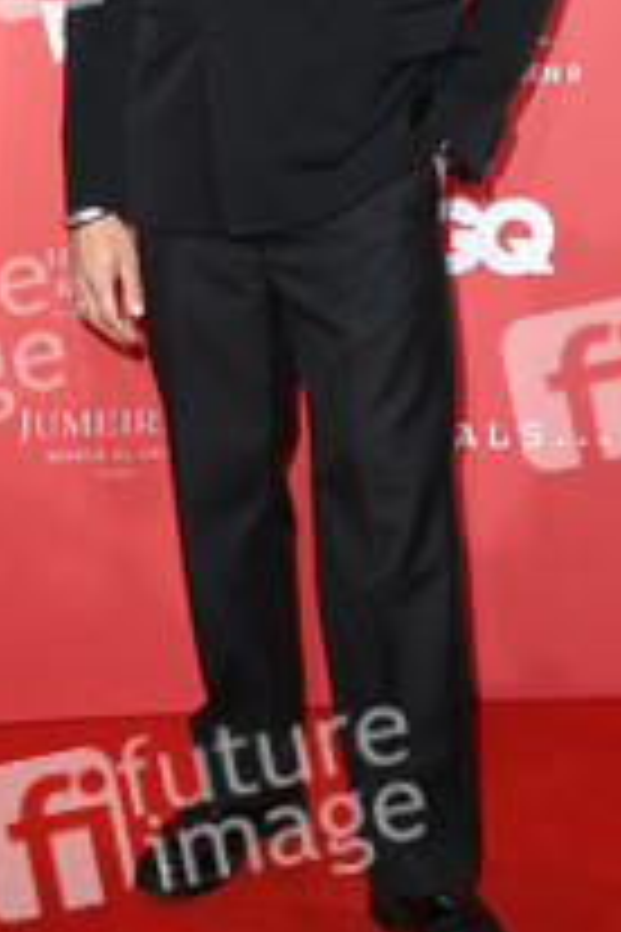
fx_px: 2251
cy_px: 140
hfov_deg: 15.7
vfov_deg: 22.9
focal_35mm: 87
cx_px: 326
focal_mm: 45
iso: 1000
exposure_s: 1/250
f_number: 5.6
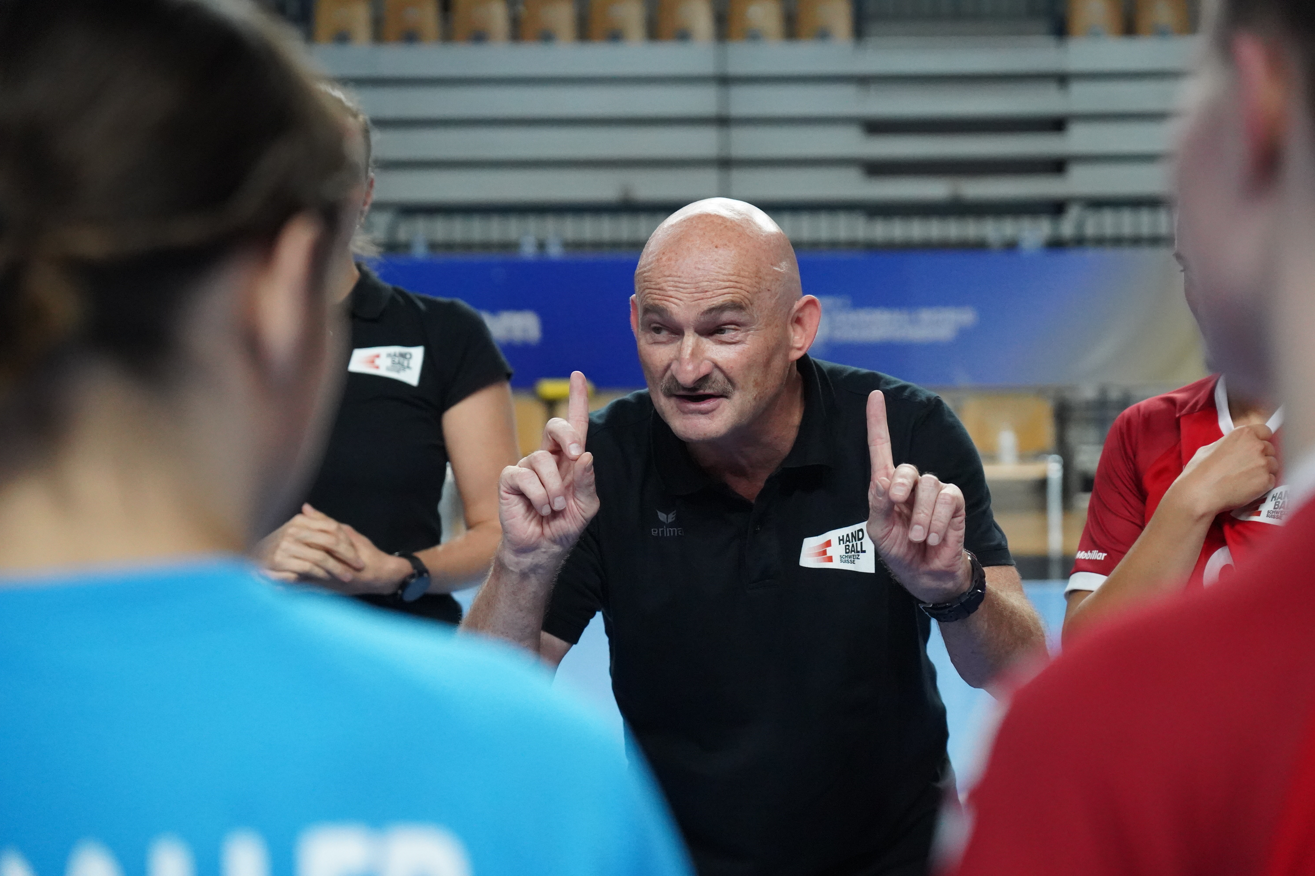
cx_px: 658
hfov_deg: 24.8
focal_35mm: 82
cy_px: 438
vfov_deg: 16.7
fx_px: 2995
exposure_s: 1/2000
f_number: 4
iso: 10000
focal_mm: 82
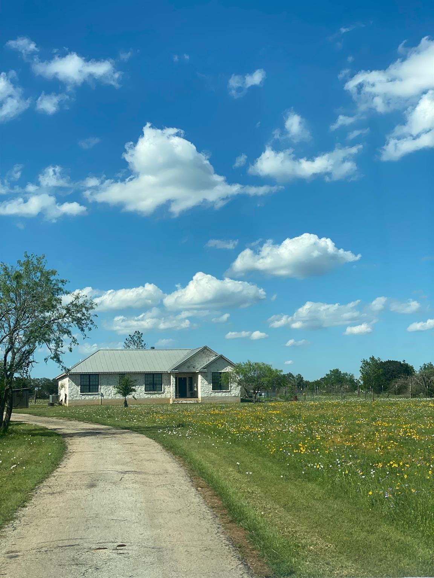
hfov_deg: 28.0
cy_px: 289
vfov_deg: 36.8
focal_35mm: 52
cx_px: 217
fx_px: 869
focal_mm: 6
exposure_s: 1/1597
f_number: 2
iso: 20
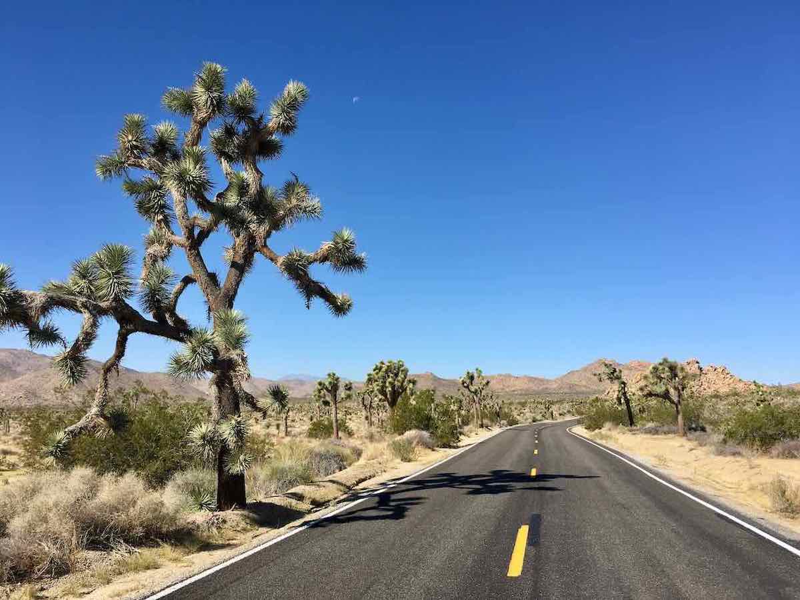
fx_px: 670
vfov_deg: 48.2
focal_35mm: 29
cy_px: 300
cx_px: 400
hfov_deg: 61.7
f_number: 2.2
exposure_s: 1/1923
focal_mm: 4.15
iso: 25
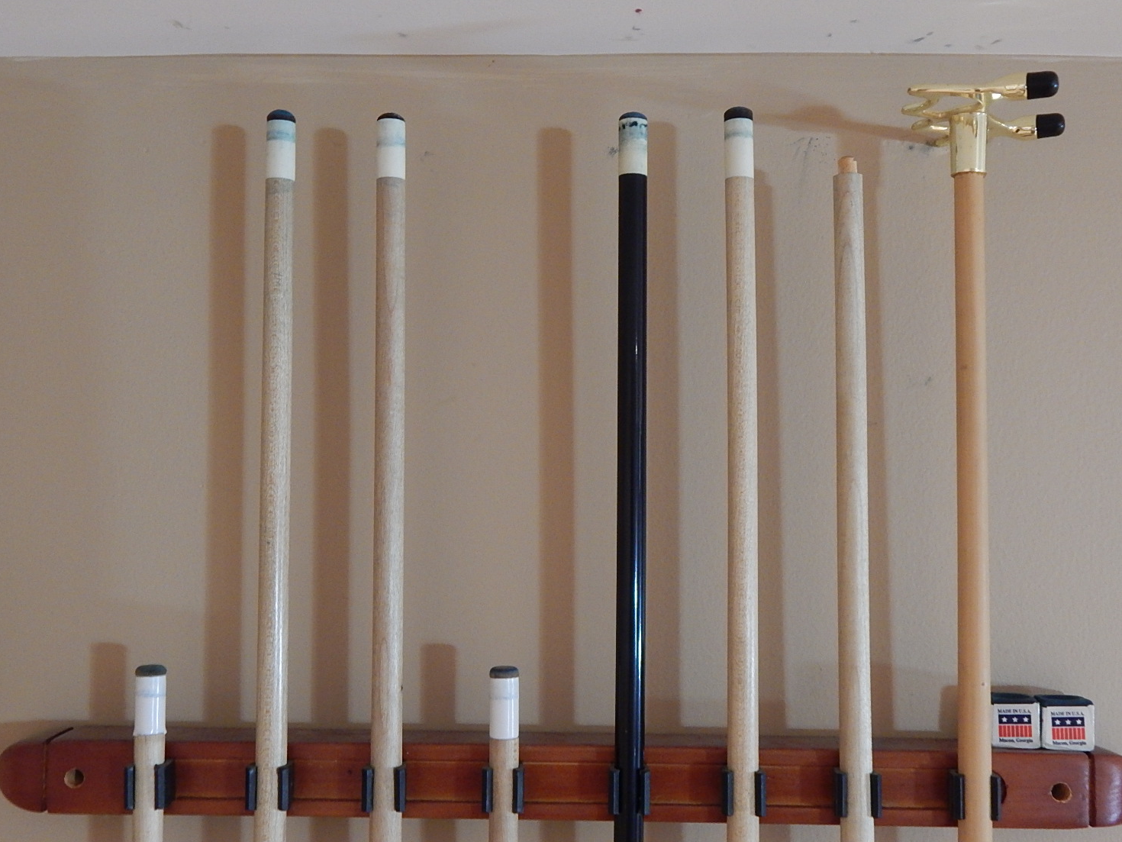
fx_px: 1199
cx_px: 583
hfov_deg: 50.1
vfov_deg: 38.7
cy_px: 451
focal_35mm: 37
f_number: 3.3
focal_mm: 6.1
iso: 400
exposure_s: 1/10
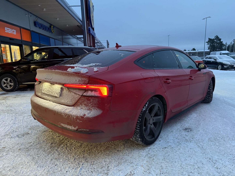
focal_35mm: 24
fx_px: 163
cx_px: 118
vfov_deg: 56.8
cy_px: 88
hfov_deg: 71.6
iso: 500
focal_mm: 6.76
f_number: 1.78
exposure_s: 1/60
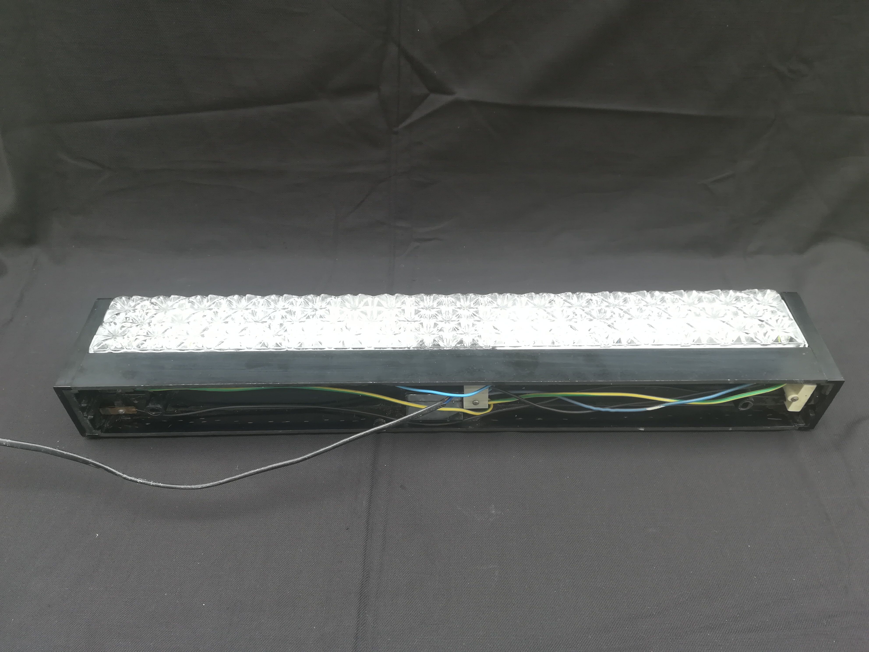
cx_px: 434
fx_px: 653
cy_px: 326
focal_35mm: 26
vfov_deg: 53.1
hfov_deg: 67.3
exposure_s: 1/107
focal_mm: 3.83
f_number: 2.2
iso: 50
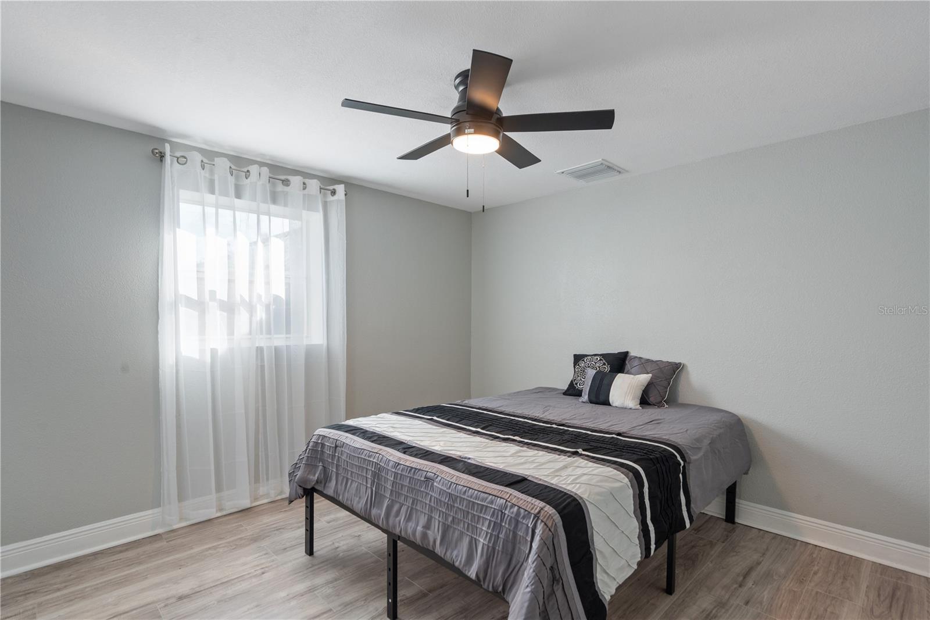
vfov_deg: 70.4
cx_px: 465
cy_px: 310
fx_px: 439
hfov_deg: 93.3
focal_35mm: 17
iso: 1000
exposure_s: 1/20
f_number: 9
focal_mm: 17
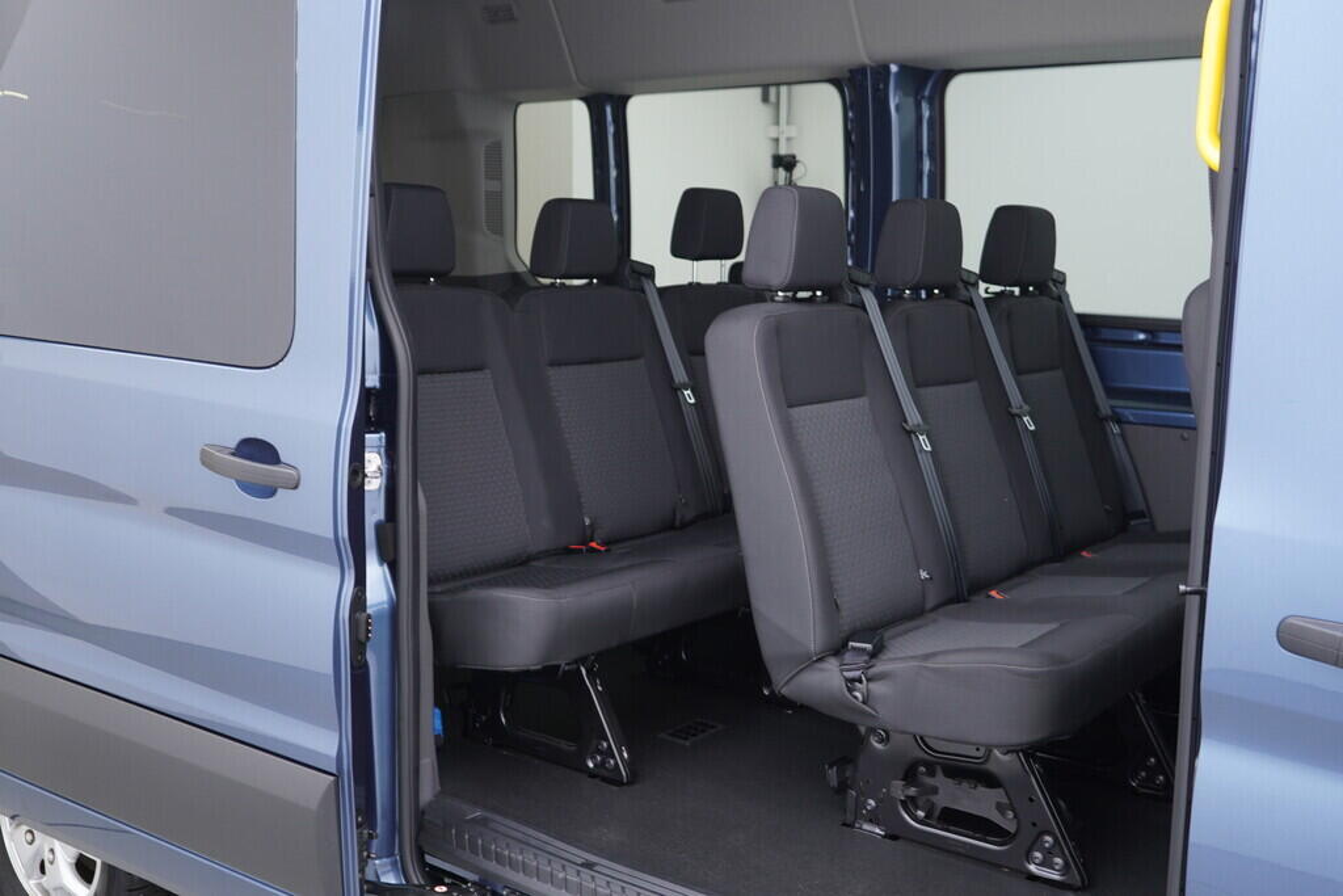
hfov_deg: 53.1
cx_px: 672
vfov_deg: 36.9
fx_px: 1343
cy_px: 448
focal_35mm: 36
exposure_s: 1/40
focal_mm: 24
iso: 200
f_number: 2.8
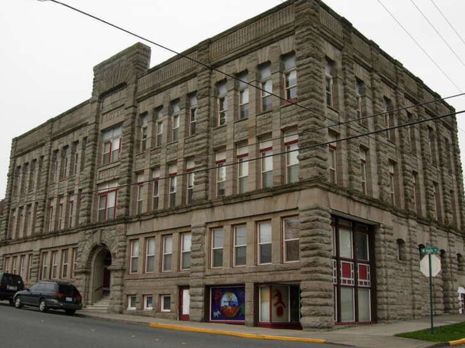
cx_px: 235
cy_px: 170
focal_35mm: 38
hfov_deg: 49.0
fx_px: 510
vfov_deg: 37.7
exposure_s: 1/171
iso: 50
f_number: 4.8
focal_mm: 7.5
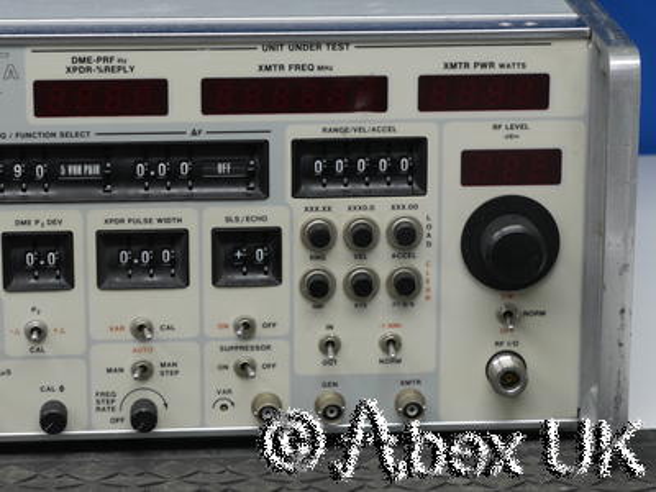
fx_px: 2615
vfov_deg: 10.7
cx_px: 328
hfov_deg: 14.3
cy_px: 246
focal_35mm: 138
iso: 400
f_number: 11
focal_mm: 69
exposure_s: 1/8
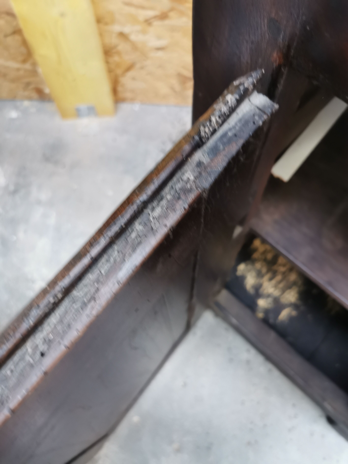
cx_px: 174
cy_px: 232
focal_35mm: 27
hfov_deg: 51.4
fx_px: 362
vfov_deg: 65.3
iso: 250
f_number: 1.6
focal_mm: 5.56
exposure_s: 1/33.3
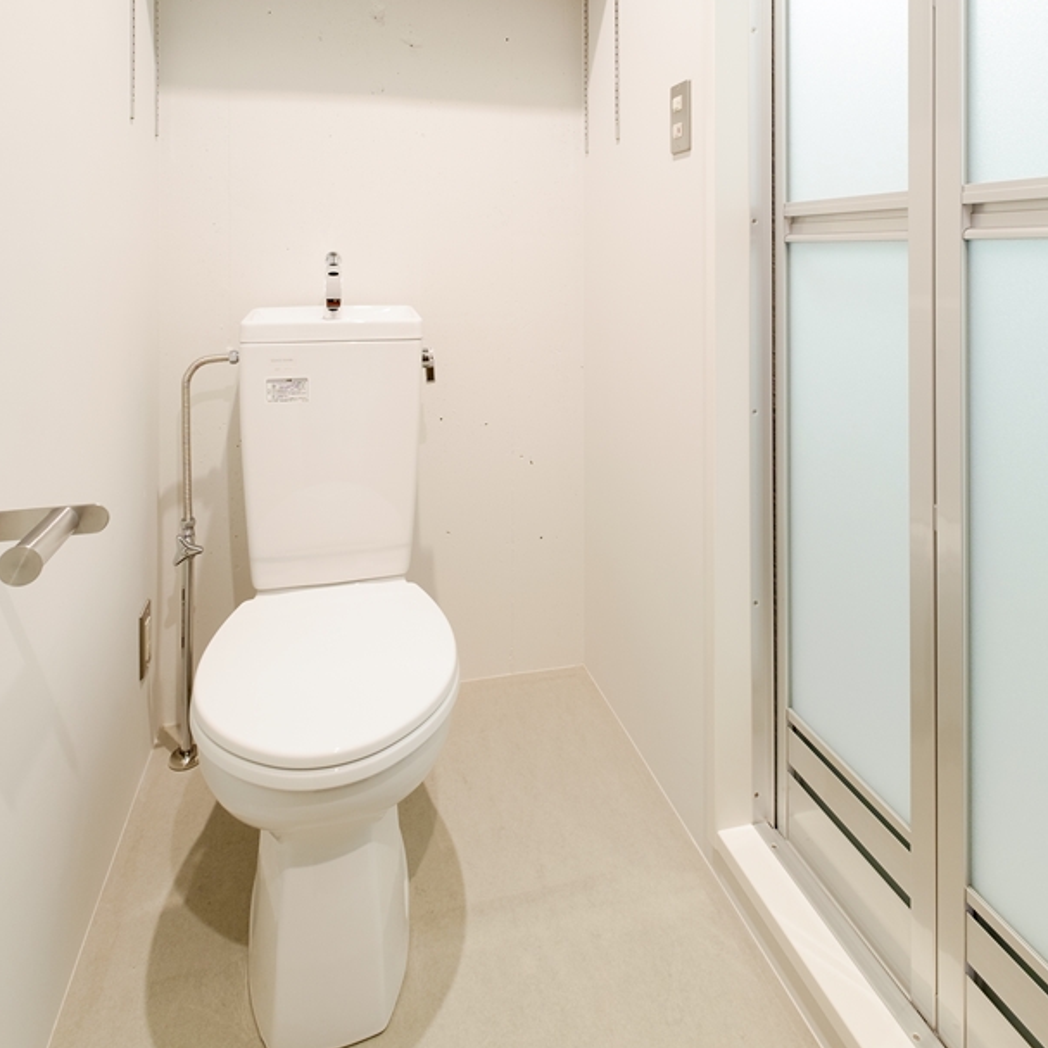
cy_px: 264
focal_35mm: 21
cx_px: 536
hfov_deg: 72.1
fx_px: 719
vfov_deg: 67.6
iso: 400
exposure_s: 1/1.25
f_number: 5.6
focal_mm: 10
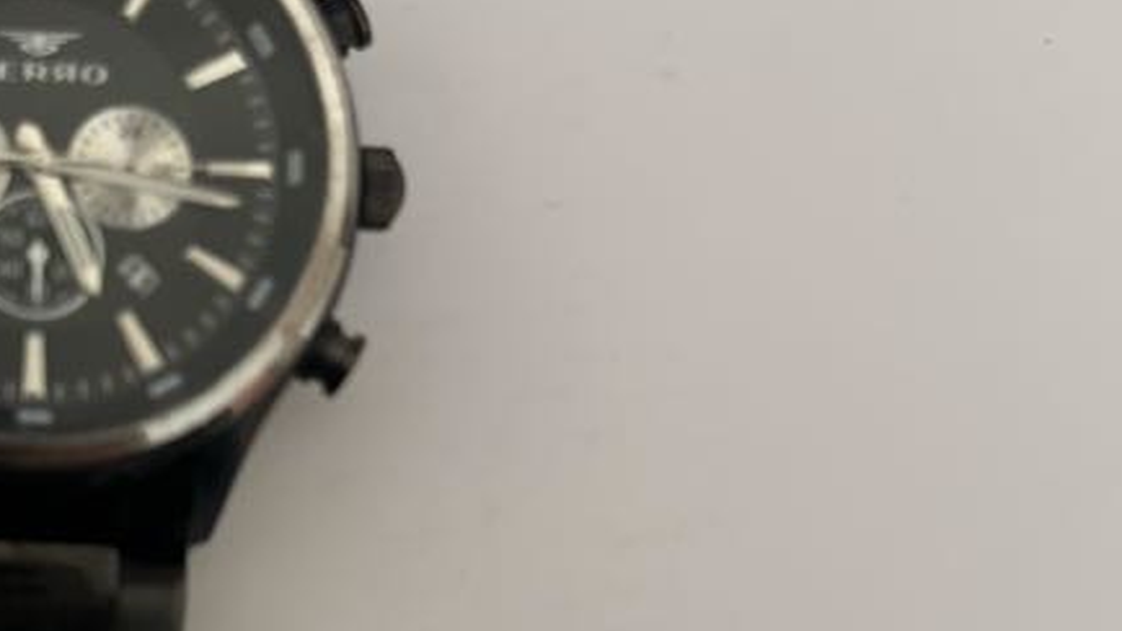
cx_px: 204
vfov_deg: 18.5
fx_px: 1934
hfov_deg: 31.4
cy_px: 434
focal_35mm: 65
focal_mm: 6.86
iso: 800
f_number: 1.78
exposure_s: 1/60
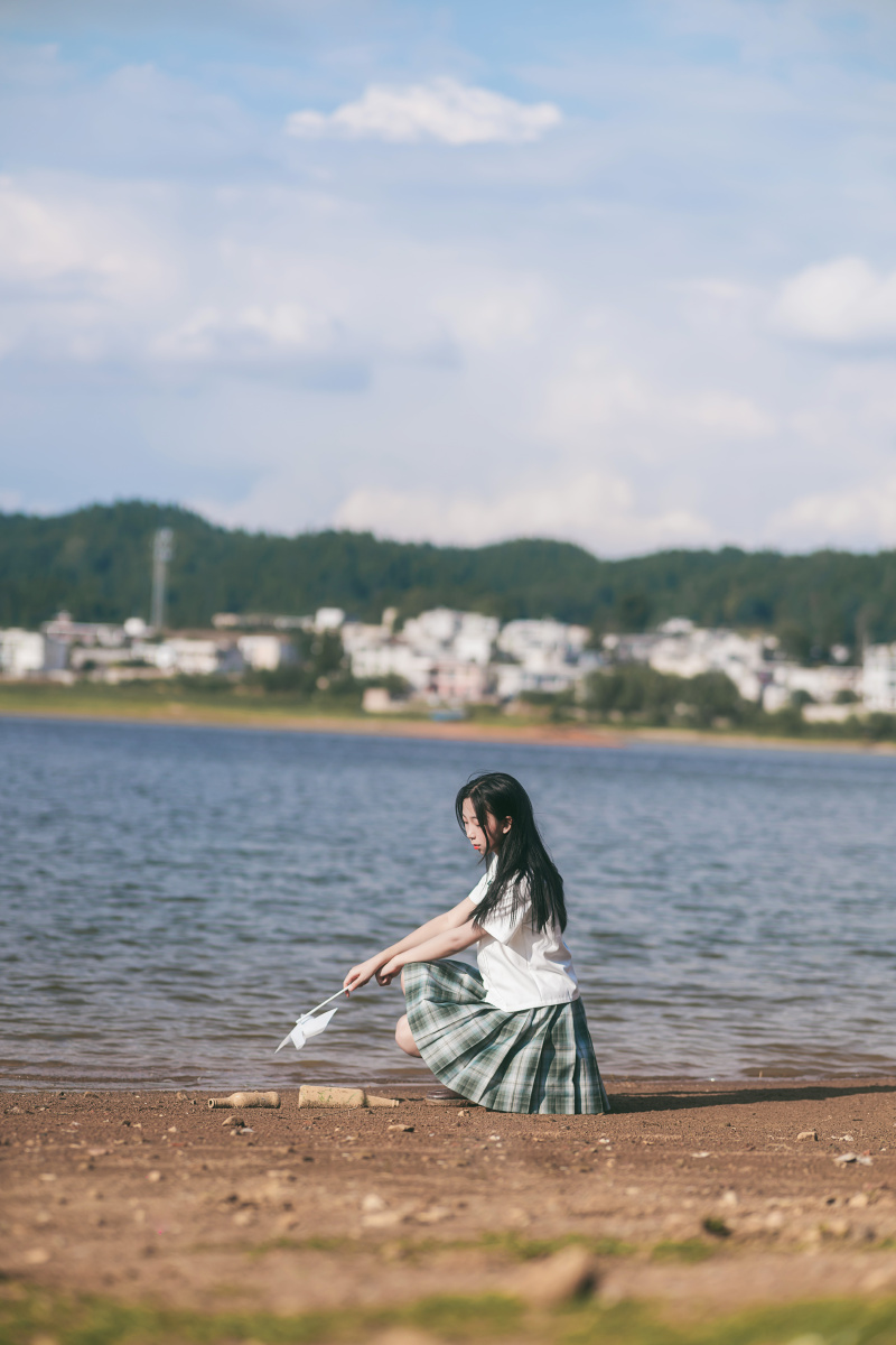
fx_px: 3173
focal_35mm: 85
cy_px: 672
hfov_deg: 16.1
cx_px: 448
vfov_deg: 23.9
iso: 80
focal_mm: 85
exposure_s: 1/1250
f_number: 2.2
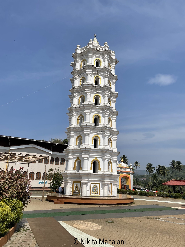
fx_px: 185
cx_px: 92
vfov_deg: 67.3
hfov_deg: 53.1
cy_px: 124
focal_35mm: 26
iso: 32
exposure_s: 1/6897
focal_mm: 4.2
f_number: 1.6
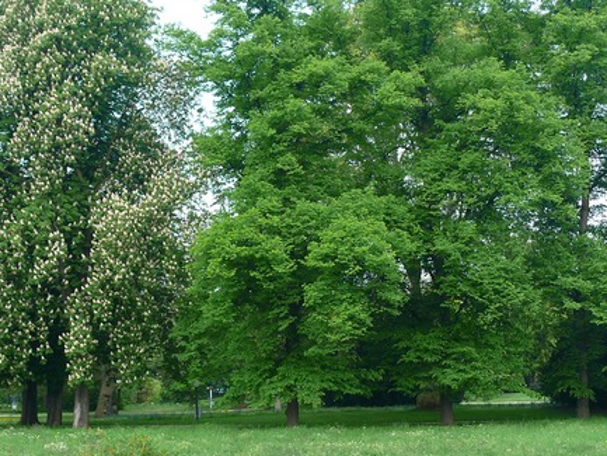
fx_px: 1245
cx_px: 345
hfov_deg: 27.4
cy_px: 274
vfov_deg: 20.7
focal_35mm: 71
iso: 100
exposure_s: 1/125
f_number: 2.8
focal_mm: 8.6
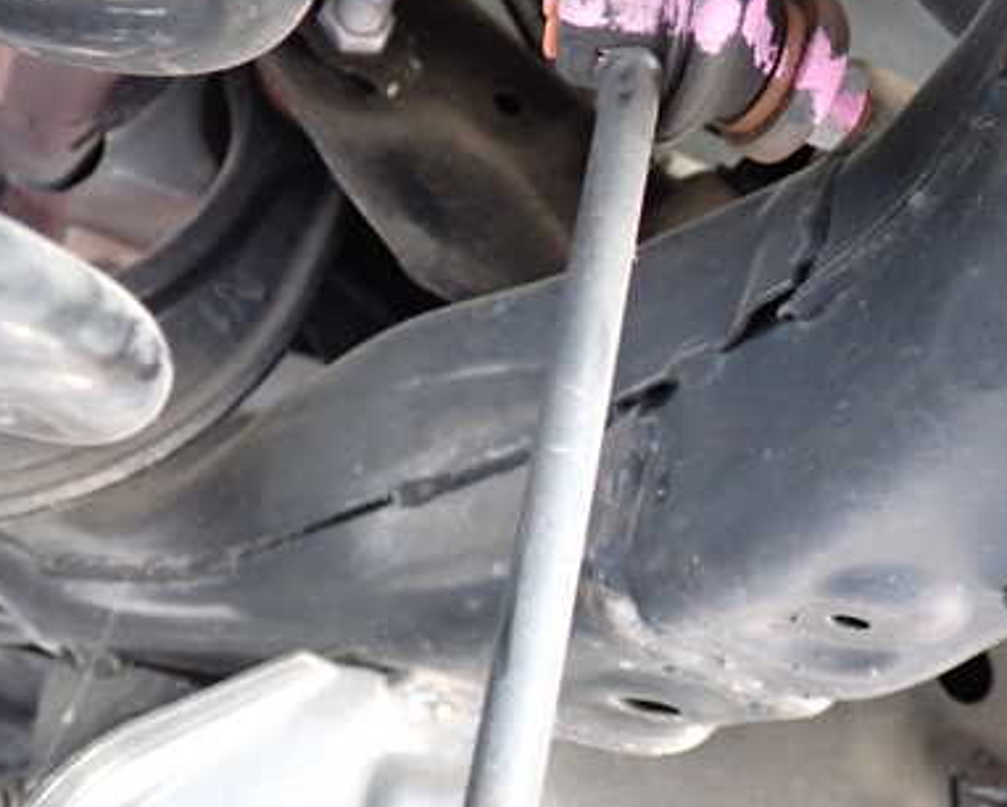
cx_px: 735
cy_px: 367
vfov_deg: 30.8
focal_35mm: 49
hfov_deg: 37.2
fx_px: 1461
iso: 800
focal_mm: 5.79
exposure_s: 1/25
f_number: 2.4
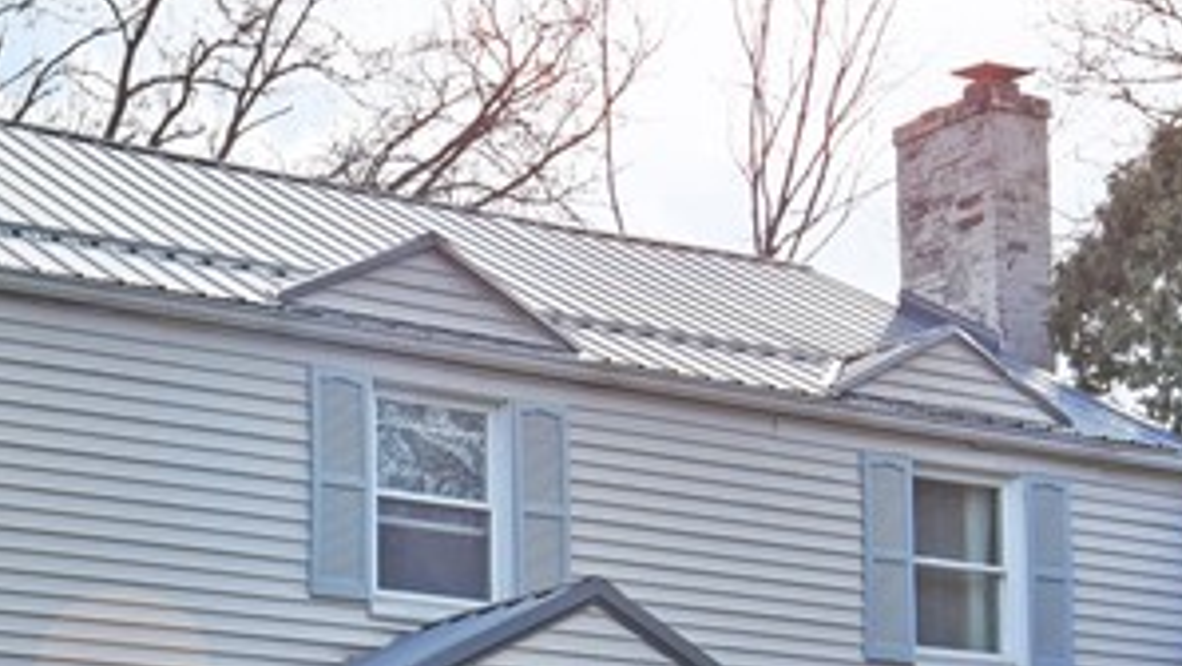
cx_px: -38
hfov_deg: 25.1
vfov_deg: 14.4
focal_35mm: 80
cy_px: 898
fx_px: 2509
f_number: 5.6
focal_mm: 14
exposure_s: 1/125
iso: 200
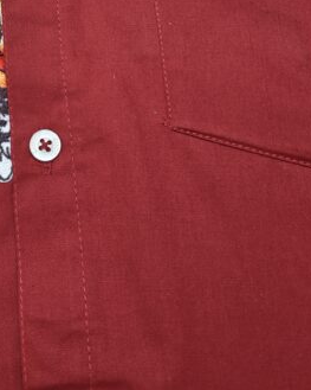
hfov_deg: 25.5
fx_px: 656
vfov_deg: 32.0
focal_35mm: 57
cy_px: 69
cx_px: 8
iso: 1250
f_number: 1.8
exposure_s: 1/33
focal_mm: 5.59
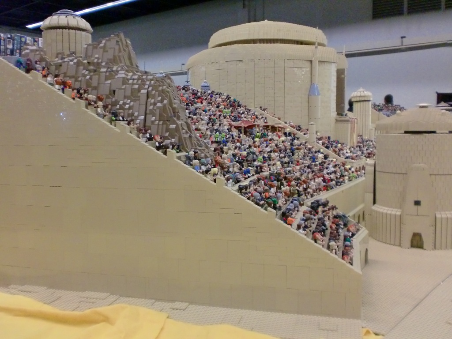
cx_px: 226
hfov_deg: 52.6
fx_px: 457
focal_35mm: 35
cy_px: 170
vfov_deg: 40.7
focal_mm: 6.3
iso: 500
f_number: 3.1
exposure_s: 1/60
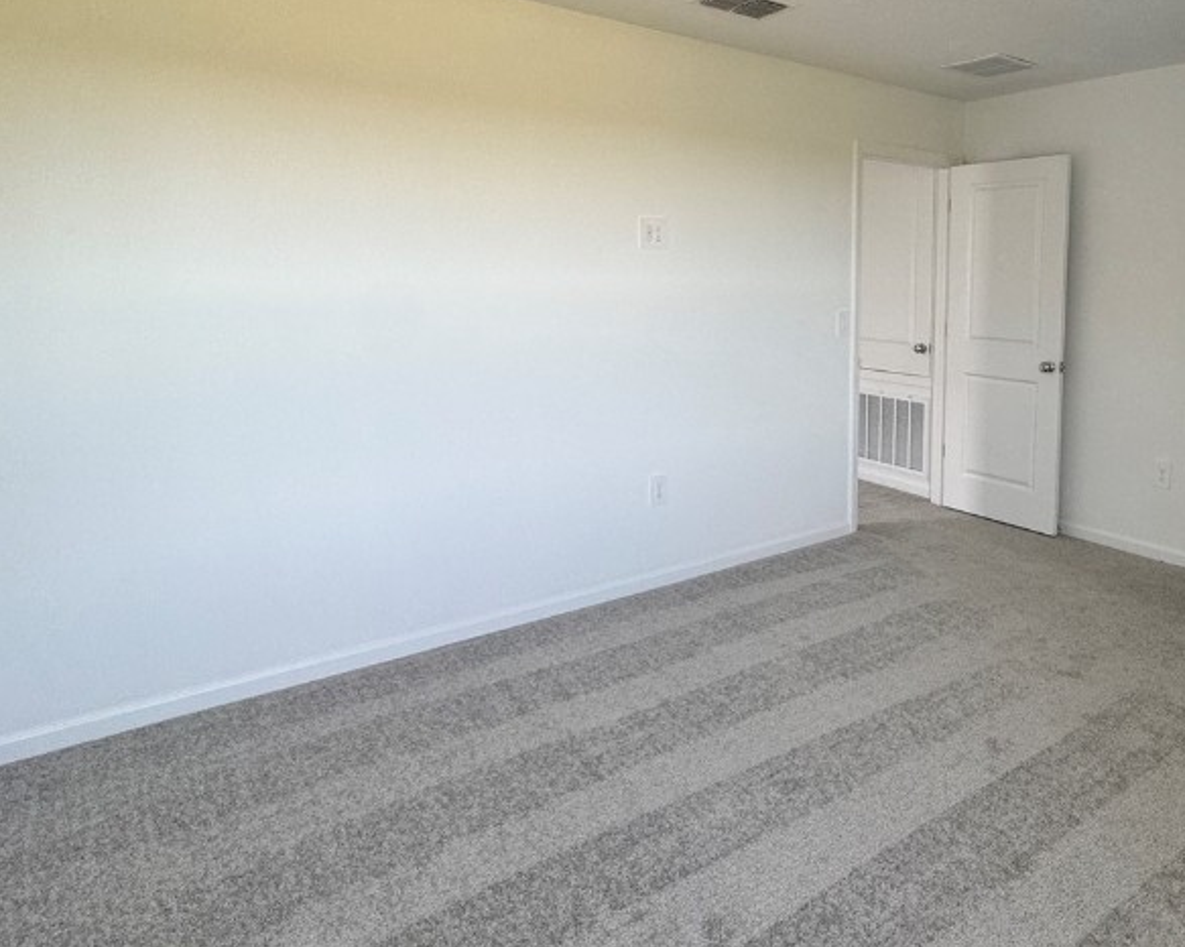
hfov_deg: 67.9
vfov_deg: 57.9
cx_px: 811
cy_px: 345
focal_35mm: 24
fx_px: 841
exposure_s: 1/99
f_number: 2.2
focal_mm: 2.22
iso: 160
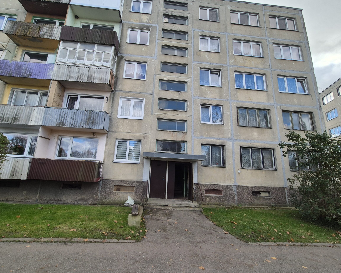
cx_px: 163
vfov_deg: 88.0
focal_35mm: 14
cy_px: 135
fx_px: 141
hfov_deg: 100.6
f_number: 2.2
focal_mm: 2.2
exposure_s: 1/437
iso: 50
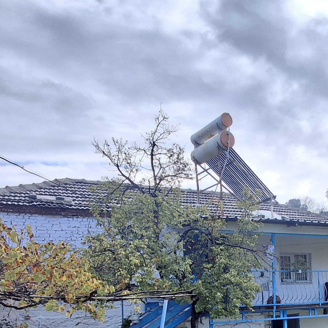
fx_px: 386
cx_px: 240
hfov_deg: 44.7
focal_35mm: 36
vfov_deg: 42.9
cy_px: 283
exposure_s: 1/291
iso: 40
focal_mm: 1.64
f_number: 2.2
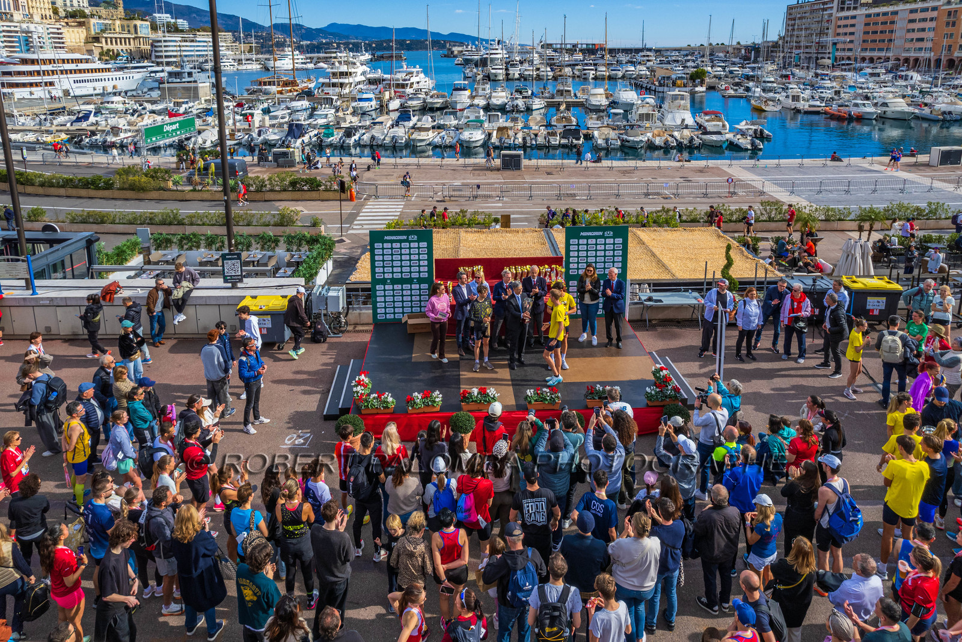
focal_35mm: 22
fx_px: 588
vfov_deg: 57.2
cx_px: 481
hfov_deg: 78.6
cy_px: 321
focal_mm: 8.4
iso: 100
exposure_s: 1/1600
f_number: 2.8
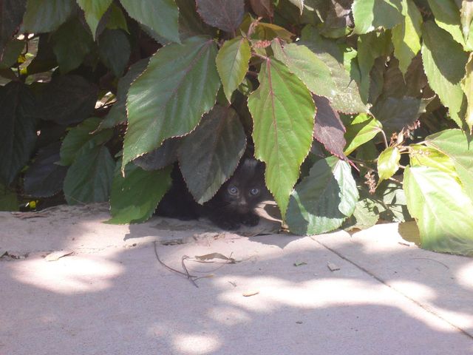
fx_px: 1435
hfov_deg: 18.7
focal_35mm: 105
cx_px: 236
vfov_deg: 14.1
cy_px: 178
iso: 100
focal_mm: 17.4
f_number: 5
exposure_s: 1/80
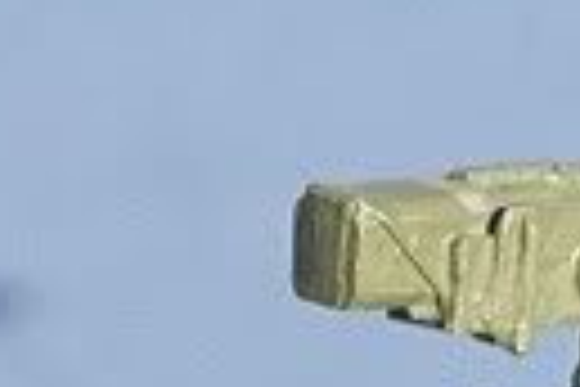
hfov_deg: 4.0
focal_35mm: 512
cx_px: 800
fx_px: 8250
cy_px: 637
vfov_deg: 2.7
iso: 200
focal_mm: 55
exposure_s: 1/125
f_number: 8
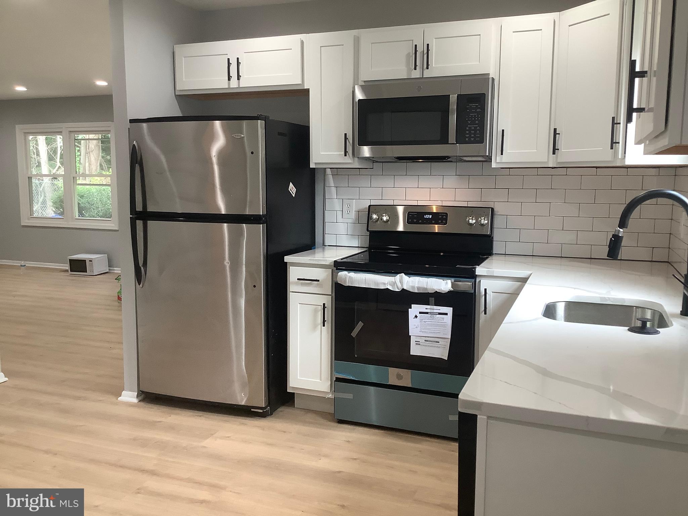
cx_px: 344
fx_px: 616
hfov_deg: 58.4
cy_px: 258
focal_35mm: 31
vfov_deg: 45.4
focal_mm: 3.3
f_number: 2.4
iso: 100
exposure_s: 1/60
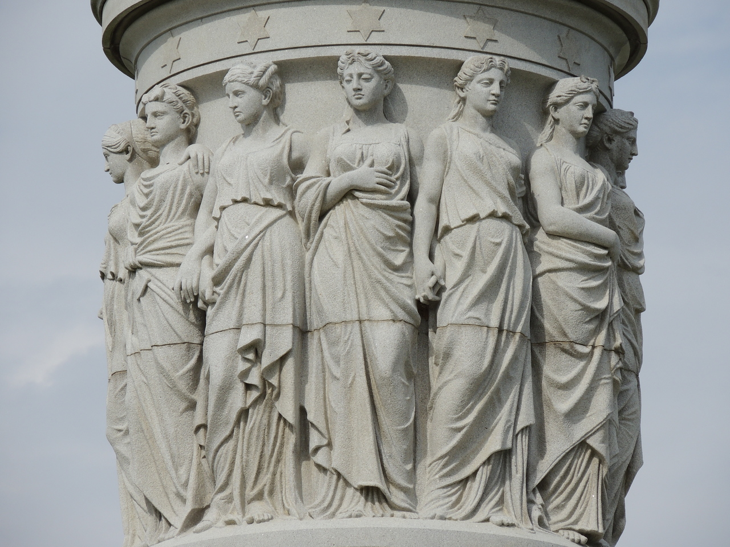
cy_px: 274
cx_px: 365
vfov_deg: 4.6
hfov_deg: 6.1
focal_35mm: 325
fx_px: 6854
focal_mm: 57.9
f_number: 4.8
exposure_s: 1/1000
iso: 100
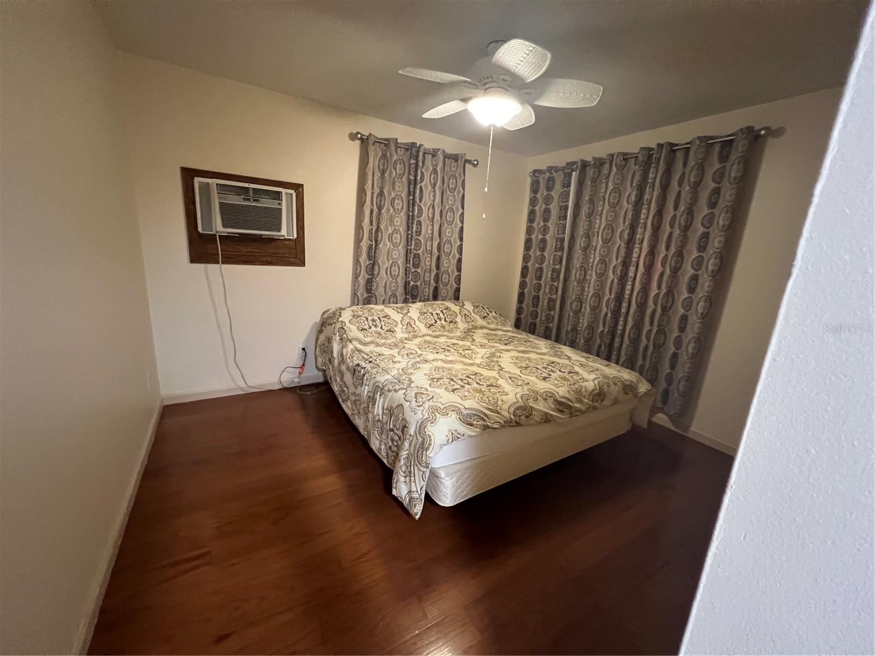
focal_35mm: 13
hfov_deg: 106.2
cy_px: 328
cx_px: 438
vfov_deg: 89.9
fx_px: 329
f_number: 1.8
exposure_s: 1/60
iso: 800
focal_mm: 1.57
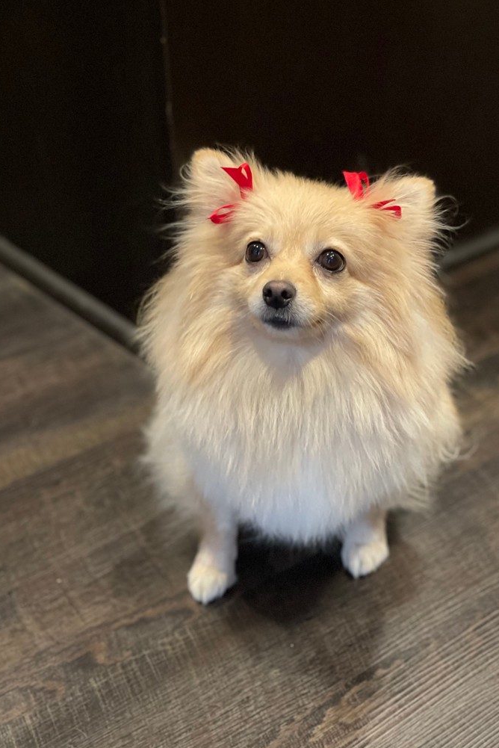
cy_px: 373
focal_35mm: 67
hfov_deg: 20.3
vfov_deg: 30.1
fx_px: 1392
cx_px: 278
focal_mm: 7.5
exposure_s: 1/17
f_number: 2.2
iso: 400
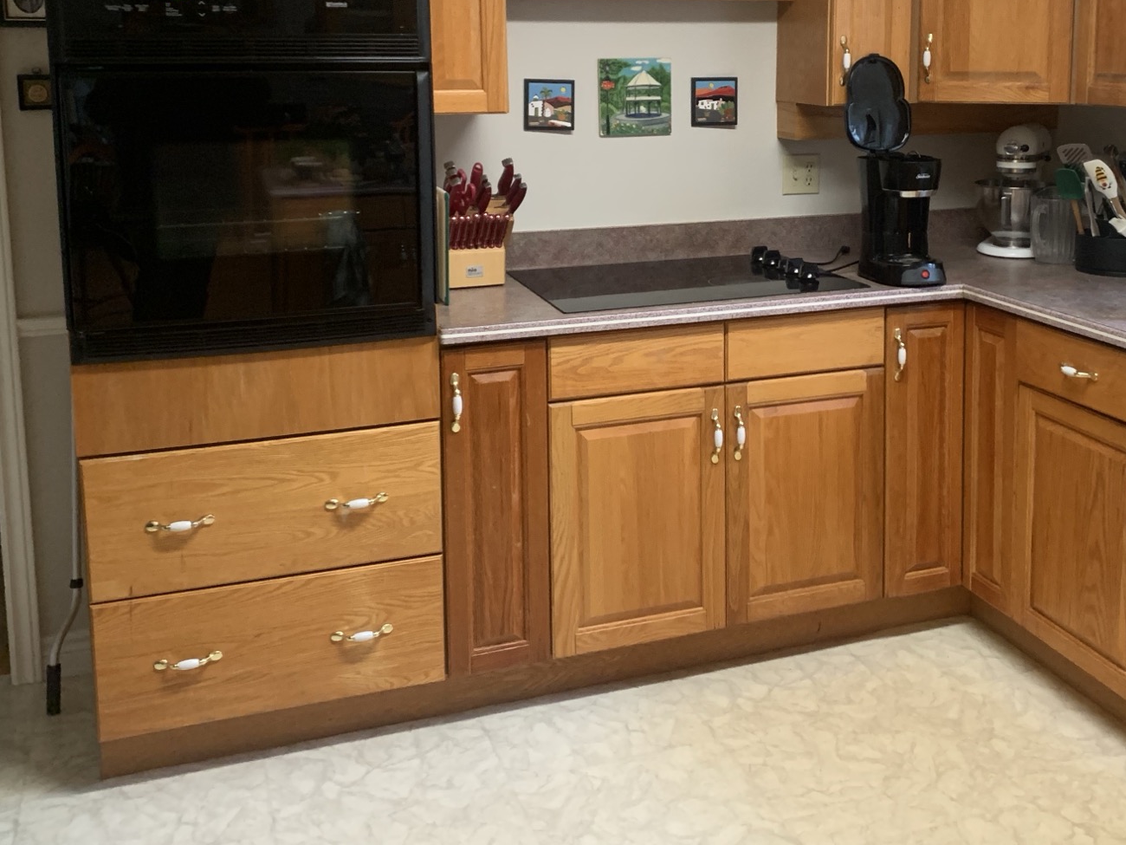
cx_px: 714
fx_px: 1301
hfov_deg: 46.3
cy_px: 226
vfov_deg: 35.3
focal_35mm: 40
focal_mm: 4.25
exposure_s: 1/40
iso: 320
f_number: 1.8
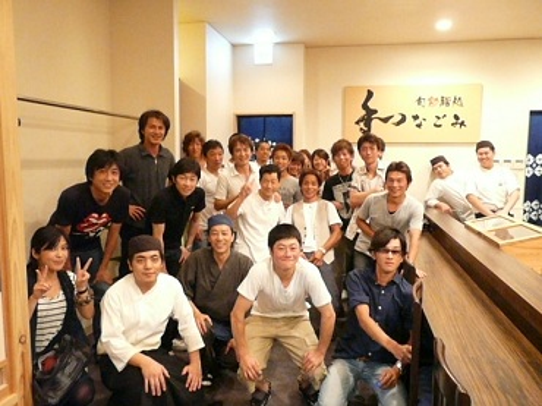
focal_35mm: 28
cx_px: 271
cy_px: 203
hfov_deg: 63.5
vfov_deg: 49.7
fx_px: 438
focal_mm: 4.6
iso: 1600
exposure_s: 1/30
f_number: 2.8
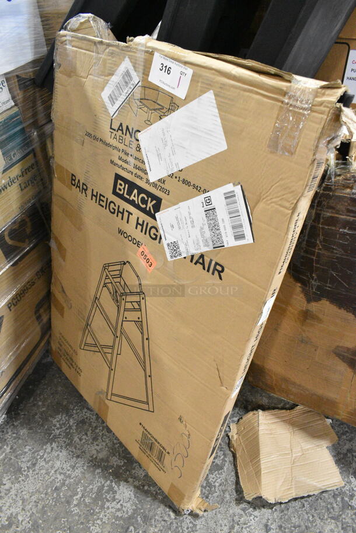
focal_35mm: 27
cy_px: 266
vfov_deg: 67.3
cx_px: 178
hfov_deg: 48.0
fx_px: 400
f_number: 7.1
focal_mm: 18
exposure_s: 1/200
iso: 6400
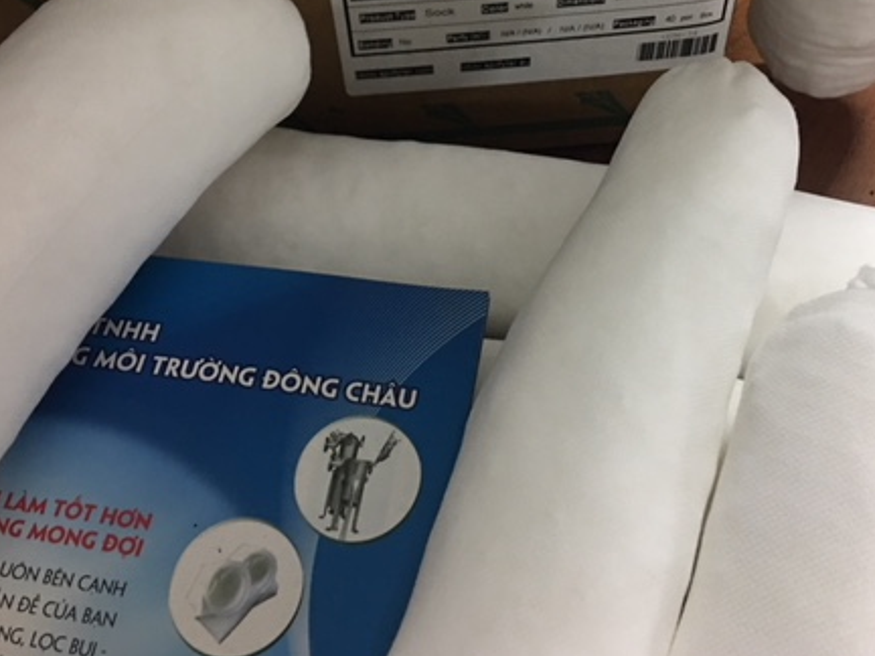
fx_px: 1087
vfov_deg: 33.2
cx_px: 496
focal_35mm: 43
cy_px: 196
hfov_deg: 43.8
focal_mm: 4.15
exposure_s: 1/8
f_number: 2.2
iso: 100
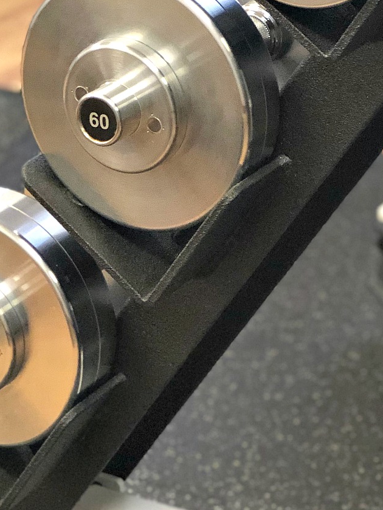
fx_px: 2051
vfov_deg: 13.8
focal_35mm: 139
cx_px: 142
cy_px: -98
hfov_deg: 10.7
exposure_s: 1/30
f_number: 2.8
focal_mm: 6.6
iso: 250
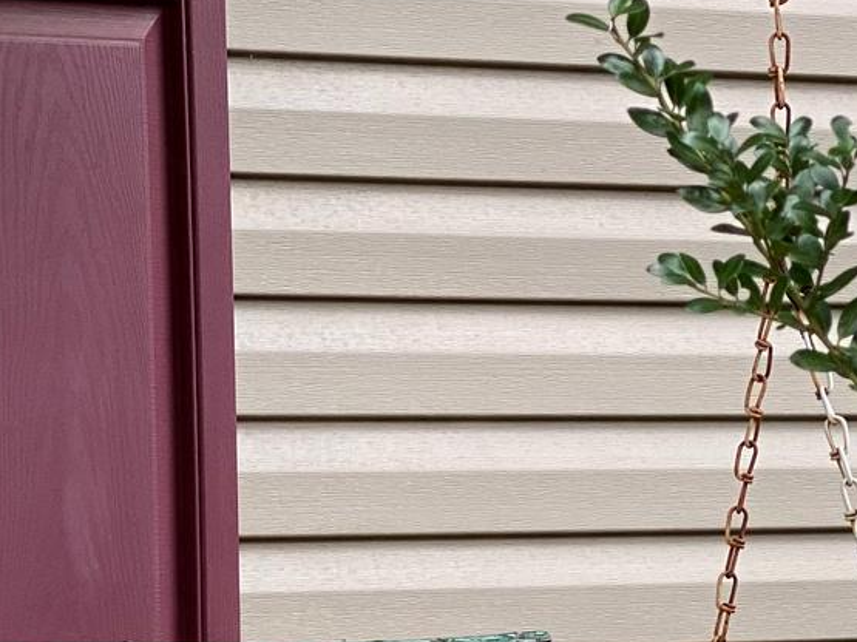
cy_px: 928
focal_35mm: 192
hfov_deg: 10.3
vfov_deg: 7.6
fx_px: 4752
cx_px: 86
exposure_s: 1/122
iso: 32
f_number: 2
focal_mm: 6
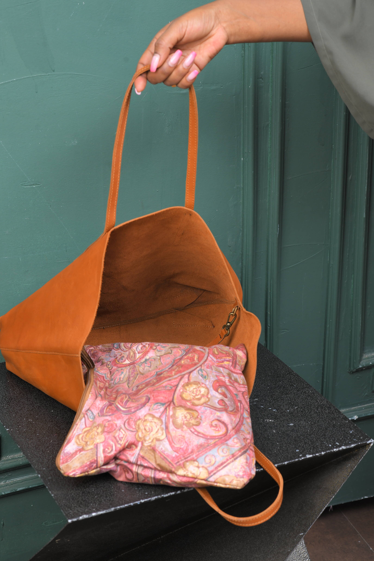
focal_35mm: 85
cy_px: 280
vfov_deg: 23.9
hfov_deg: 16.1
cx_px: 187
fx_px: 1324
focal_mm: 85
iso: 400
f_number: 9
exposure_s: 1/200
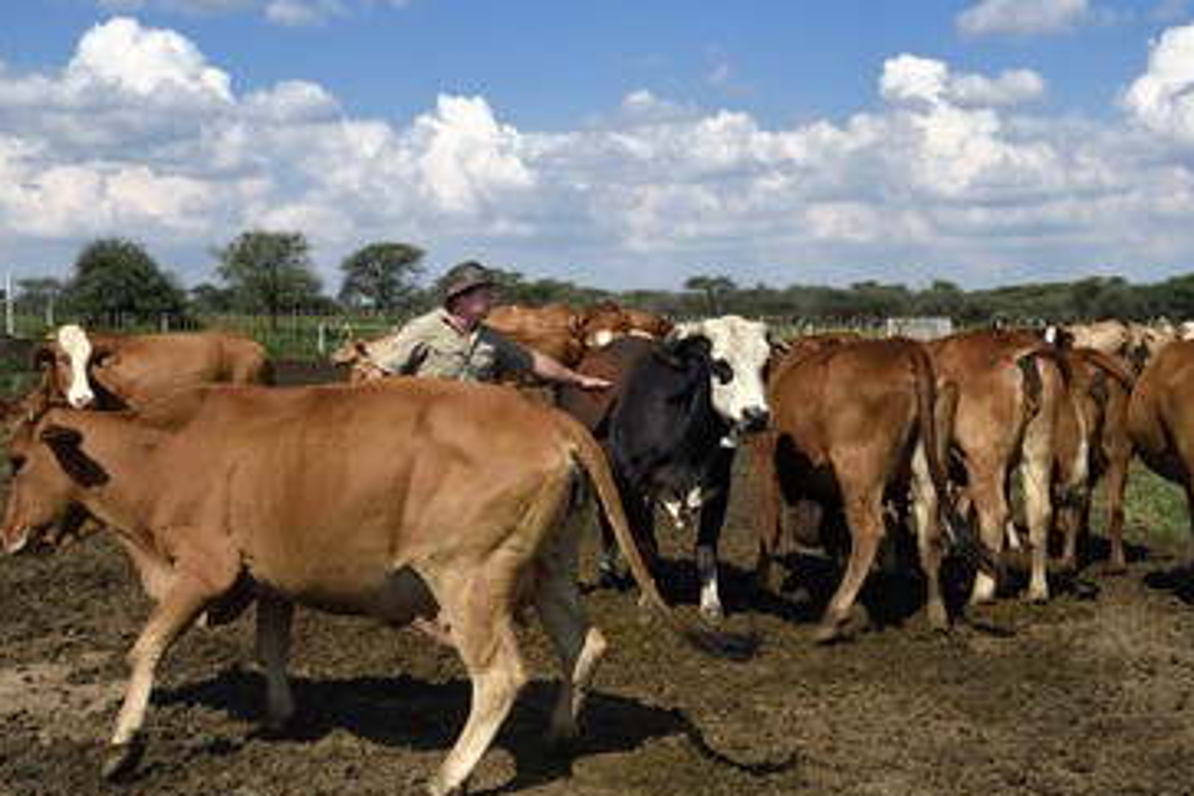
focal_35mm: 52
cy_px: 382
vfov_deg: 26.0
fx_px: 1725
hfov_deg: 38.2
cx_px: 576
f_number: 14
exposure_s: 1/320
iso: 200
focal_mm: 45
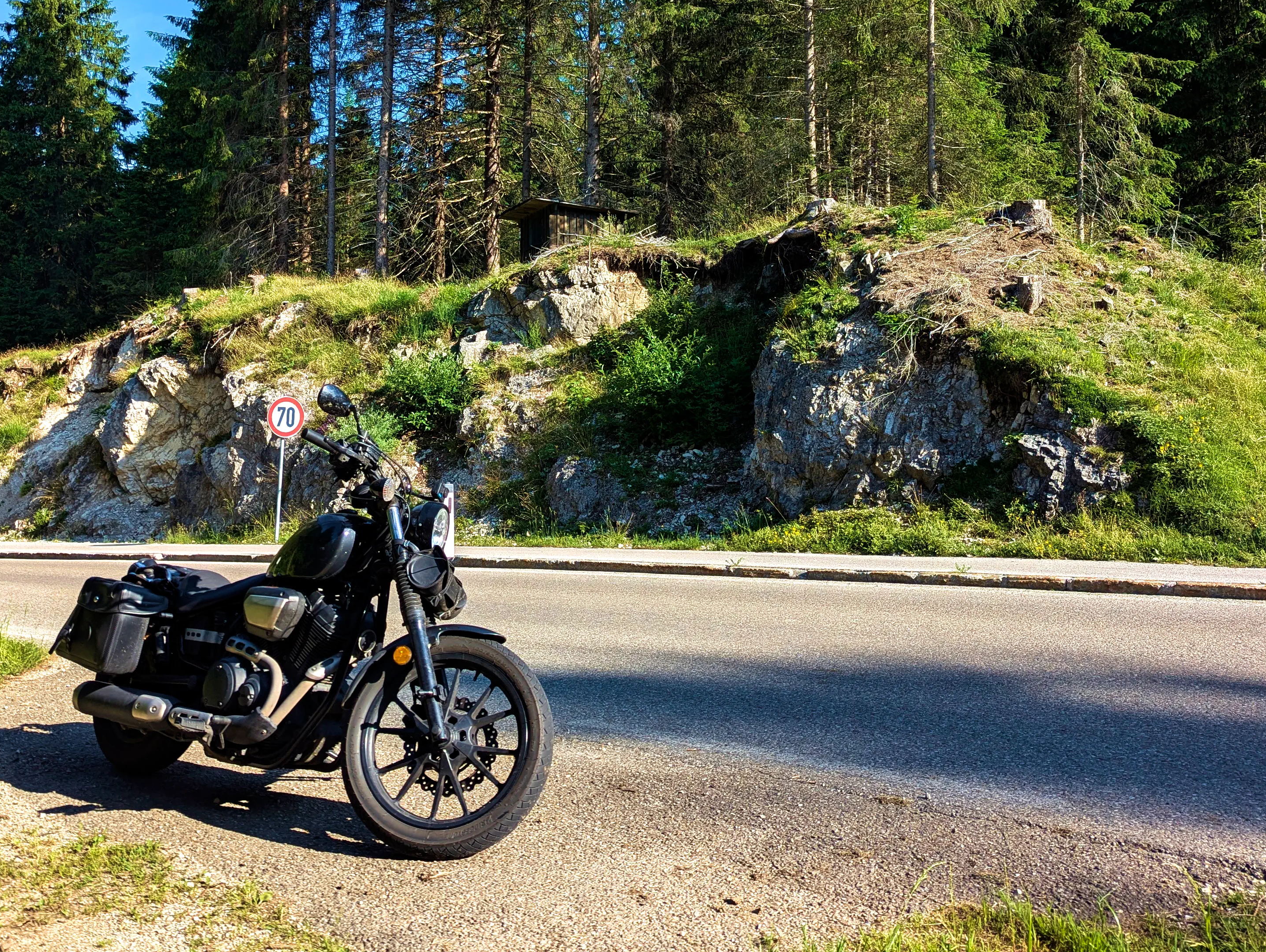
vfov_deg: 41.4
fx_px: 1245
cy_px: 329
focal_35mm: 34
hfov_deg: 53.7
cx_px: 535
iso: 40
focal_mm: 6.81
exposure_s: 1/1110
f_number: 1.85
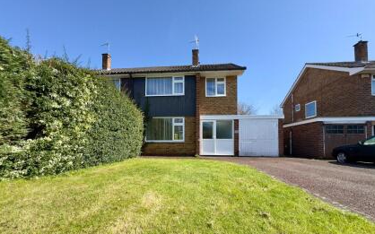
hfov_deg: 101.5
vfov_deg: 74.1
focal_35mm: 15
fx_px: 153
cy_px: 139
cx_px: 188
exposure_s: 1/858
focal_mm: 2.22
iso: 50
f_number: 2.2
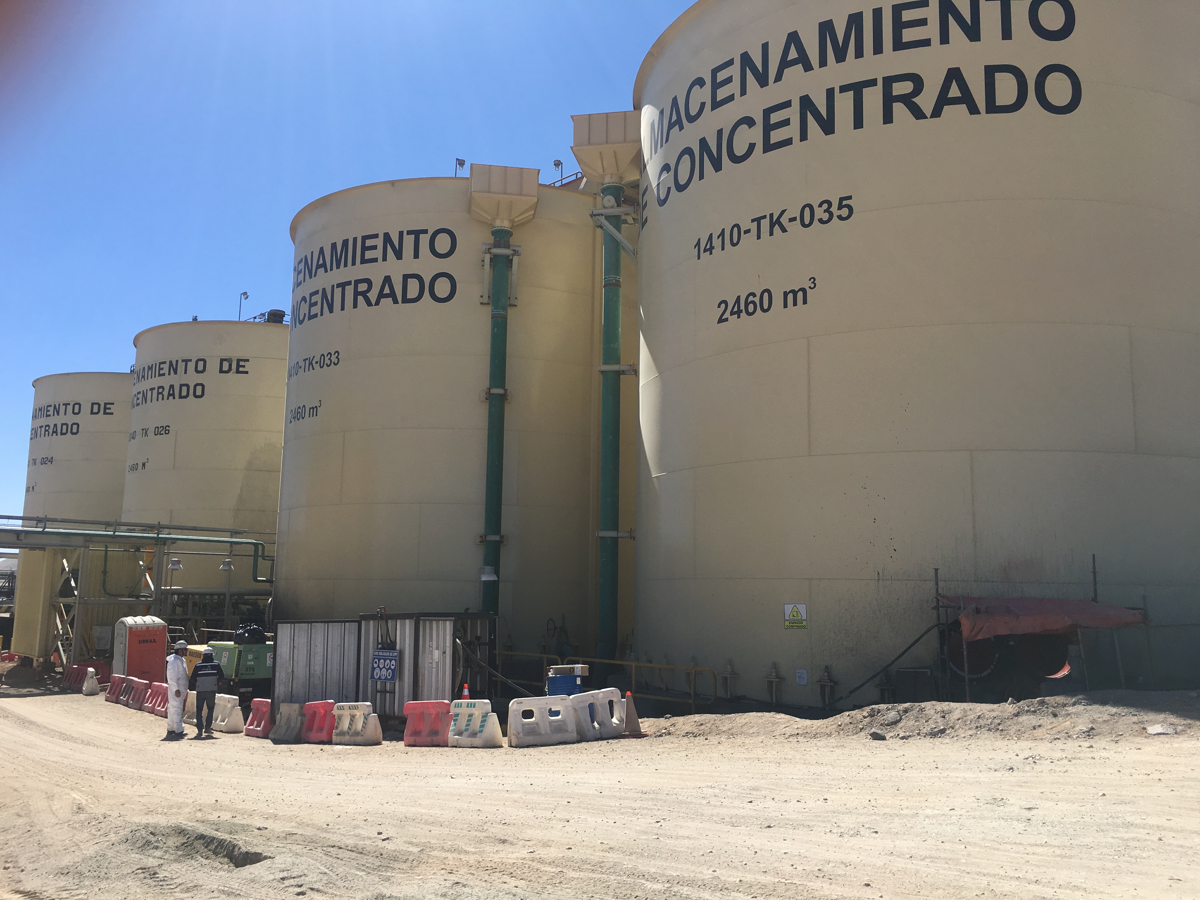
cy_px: 450
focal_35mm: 29
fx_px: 1005
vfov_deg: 48.2
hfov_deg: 61.7
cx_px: 600
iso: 25
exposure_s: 1/1923
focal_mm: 4.15
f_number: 2.2
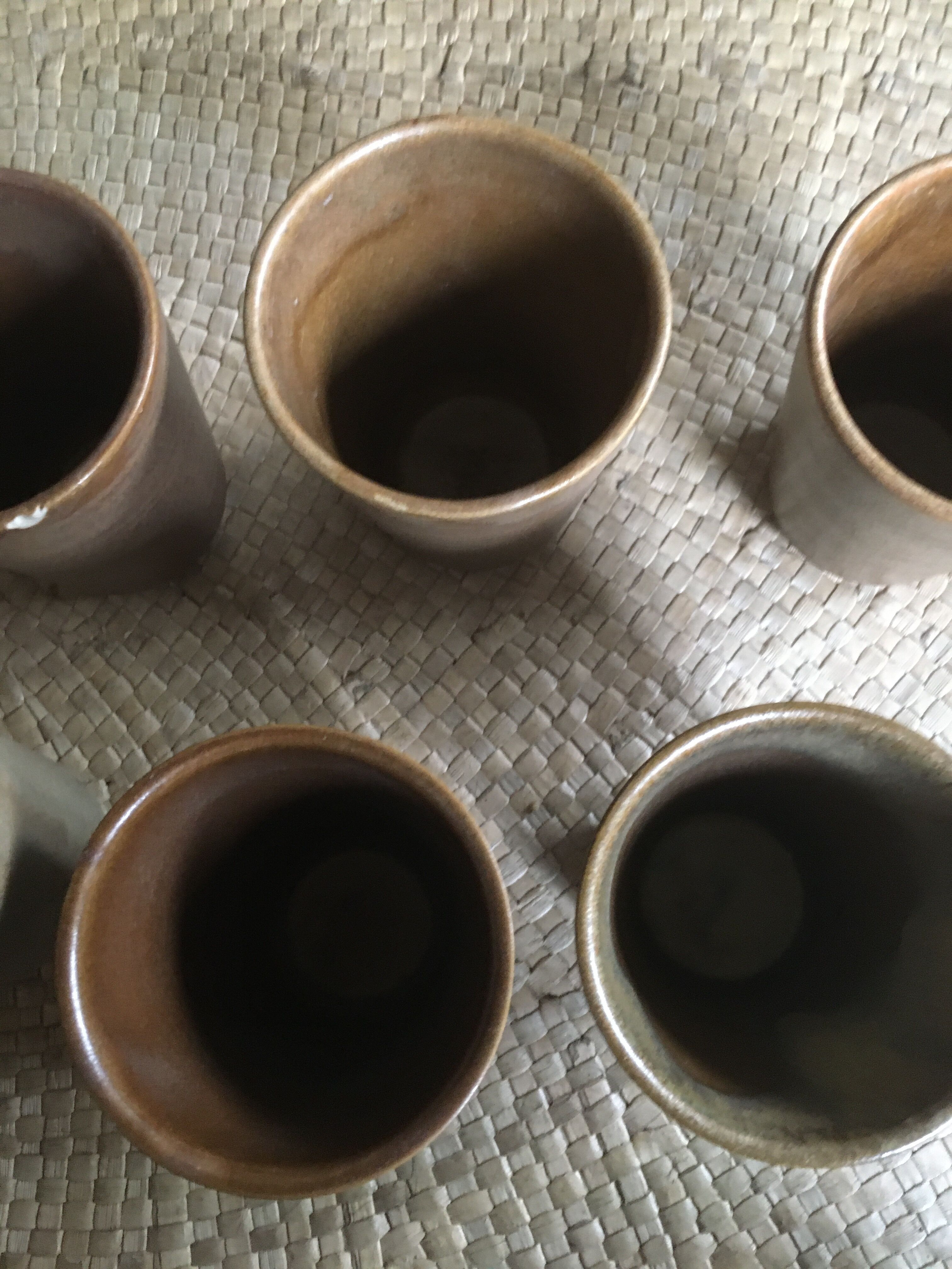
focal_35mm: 29
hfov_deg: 48.2
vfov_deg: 61.7
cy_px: 634
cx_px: 476
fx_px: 1063
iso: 400
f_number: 2.2
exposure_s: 1/17
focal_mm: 4.15
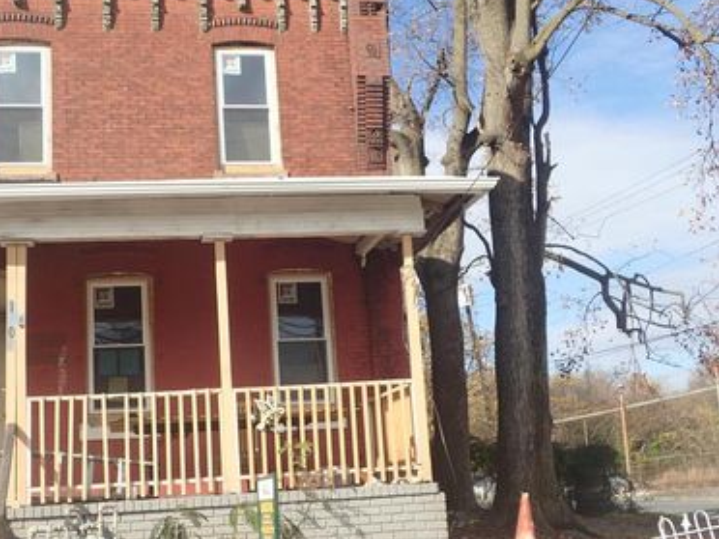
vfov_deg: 30.9
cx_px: 276
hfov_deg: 40.2
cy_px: 300
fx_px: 976
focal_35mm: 47
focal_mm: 6.42
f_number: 3.5
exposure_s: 1/640
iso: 100
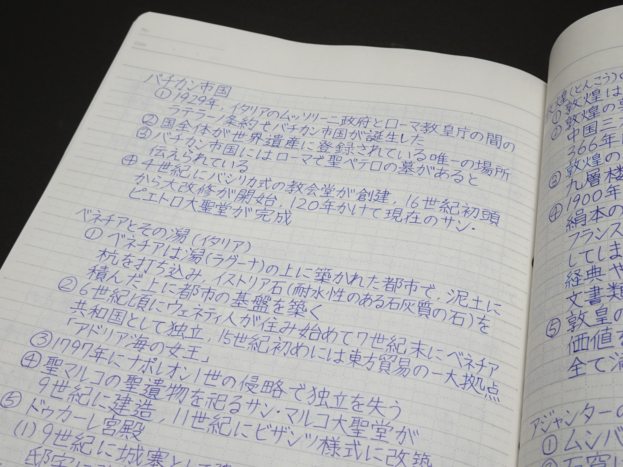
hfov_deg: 43.9
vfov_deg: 33.6
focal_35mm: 43
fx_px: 774
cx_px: 312
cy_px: 234
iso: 200
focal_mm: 7.06
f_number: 4.5
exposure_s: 1/20
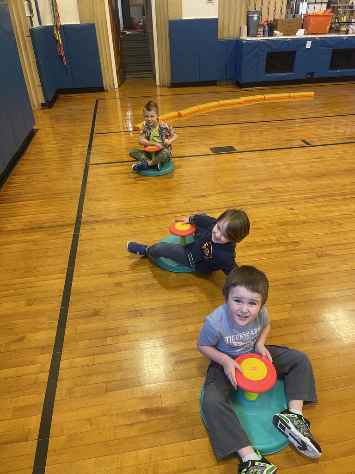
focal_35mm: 25
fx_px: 342
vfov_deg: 69.4
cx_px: 178
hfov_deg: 54.9
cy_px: 237
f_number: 1.6
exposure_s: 1/60
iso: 125
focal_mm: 5.1
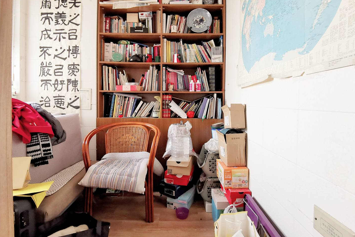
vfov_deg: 67.2
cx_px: 180
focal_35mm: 18
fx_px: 178
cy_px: 105
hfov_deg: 90.0
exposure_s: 1/50
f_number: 2.2
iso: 320
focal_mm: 2.26
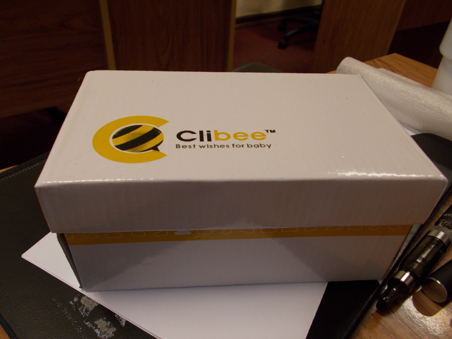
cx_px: 226
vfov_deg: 46.8
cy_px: 170
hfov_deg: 60.0
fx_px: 392
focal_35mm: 30
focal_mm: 5.3
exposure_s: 1/25
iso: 160
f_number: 3.4
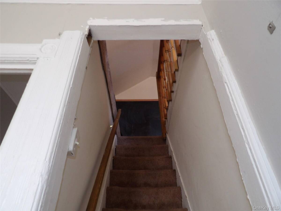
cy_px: 106
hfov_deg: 71.6
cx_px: 140
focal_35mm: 24
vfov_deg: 56.8
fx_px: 195
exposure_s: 1/33
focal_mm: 4.3
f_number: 3.2
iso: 200
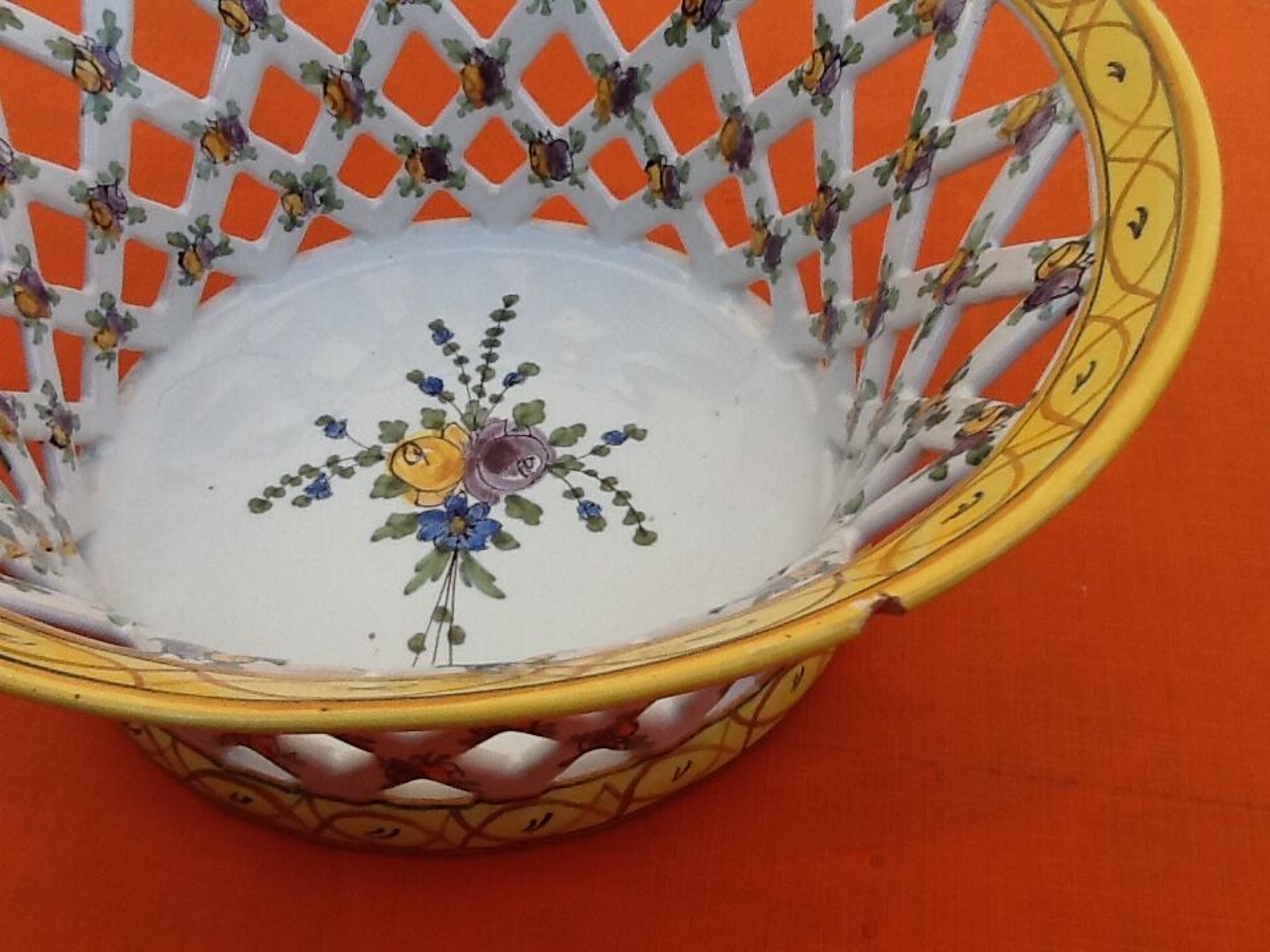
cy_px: 476
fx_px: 1614
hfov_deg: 42.9
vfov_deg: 32.9
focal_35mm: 44
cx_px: 635
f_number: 2.4
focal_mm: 2.03
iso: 40
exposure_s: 1/281
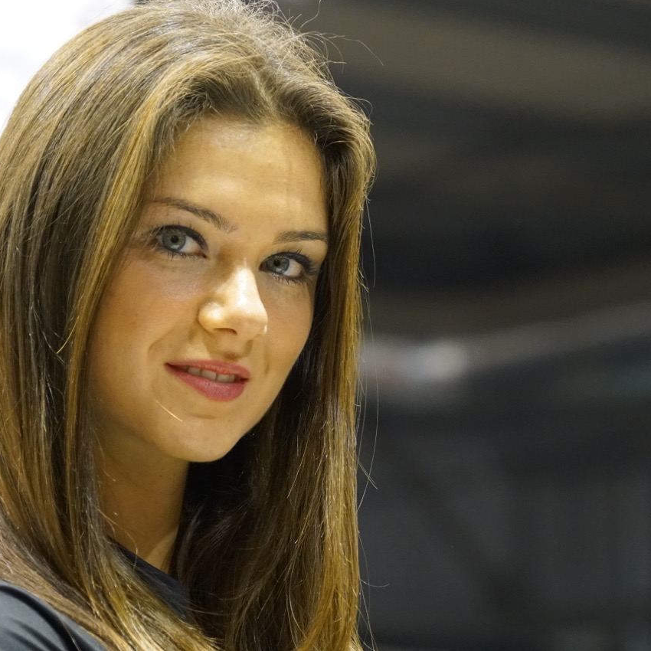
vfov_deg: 7.8
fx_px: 4766
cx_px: 223
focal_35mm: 224
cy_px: 325
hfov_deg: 7.8
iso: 5000
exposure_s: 1/200
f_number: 6.3
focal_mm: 117
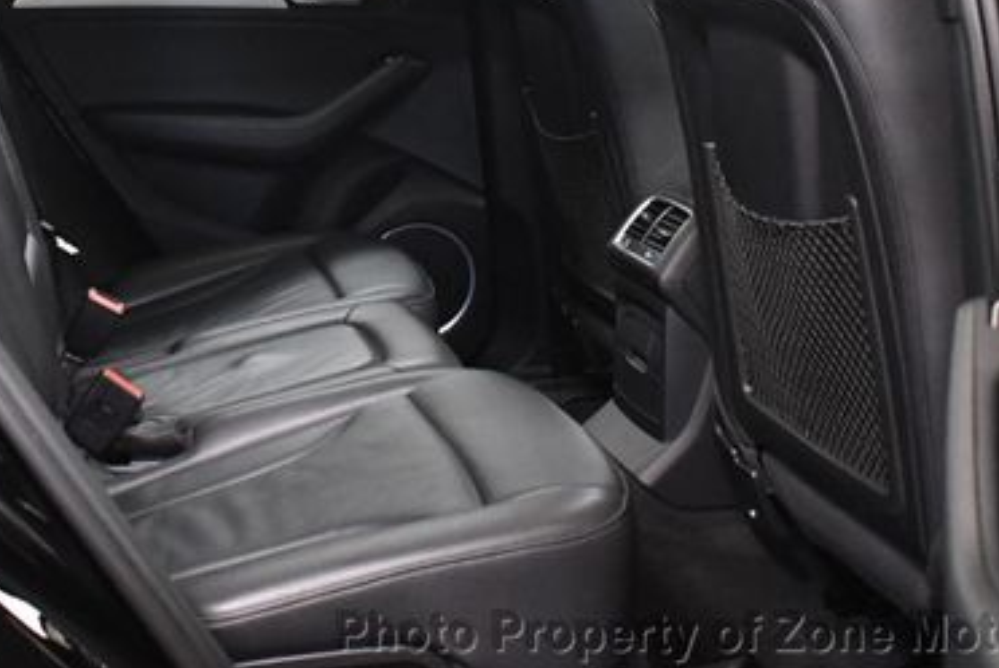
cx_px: 303
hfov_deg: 32.0
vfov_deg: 21.6
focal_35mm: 62
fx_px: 1723
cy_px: 110
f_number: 3.5
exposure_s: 1/80
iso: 3200
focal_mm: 18
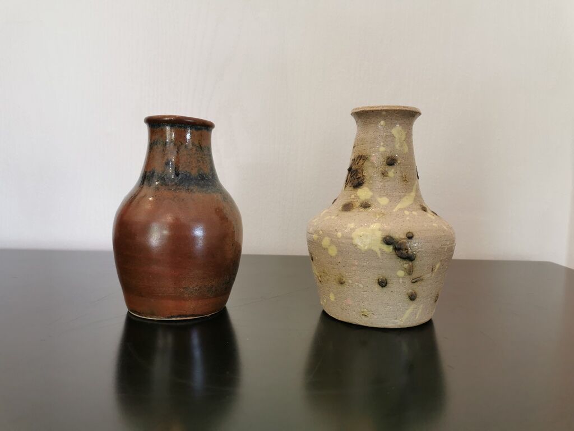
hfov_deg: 65.3
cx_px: 287
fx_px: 448
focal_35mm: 27
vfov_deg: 51.4
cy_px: 216
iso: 125
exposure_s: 1/100
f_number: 1.8
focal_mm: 5.58
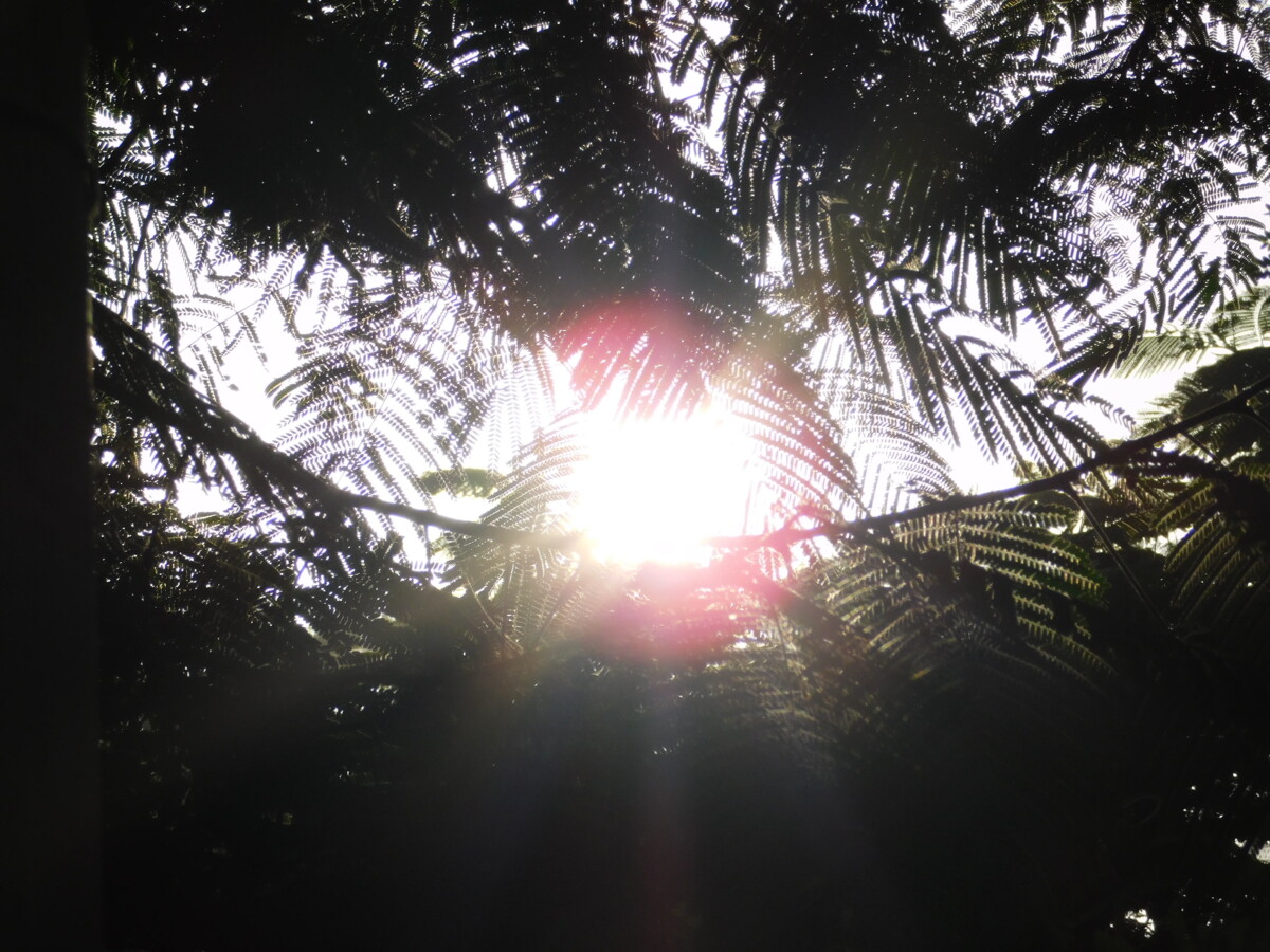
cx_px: 635
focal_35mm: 232
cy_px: 476
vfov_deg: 6.4
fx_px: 8512
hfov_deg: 8.5
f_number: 5.6
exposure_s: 1/1500
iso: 125
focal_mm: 41.3
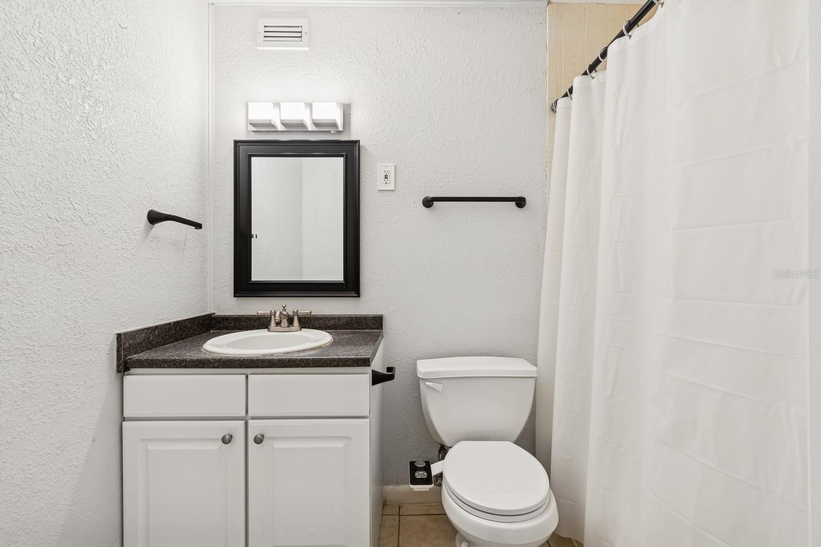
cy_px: 274
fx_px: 342
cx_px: 410
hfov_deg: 100.4
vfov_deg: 77.3
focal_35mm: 15
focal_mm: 10
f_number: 8
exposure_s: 1/4
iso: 200
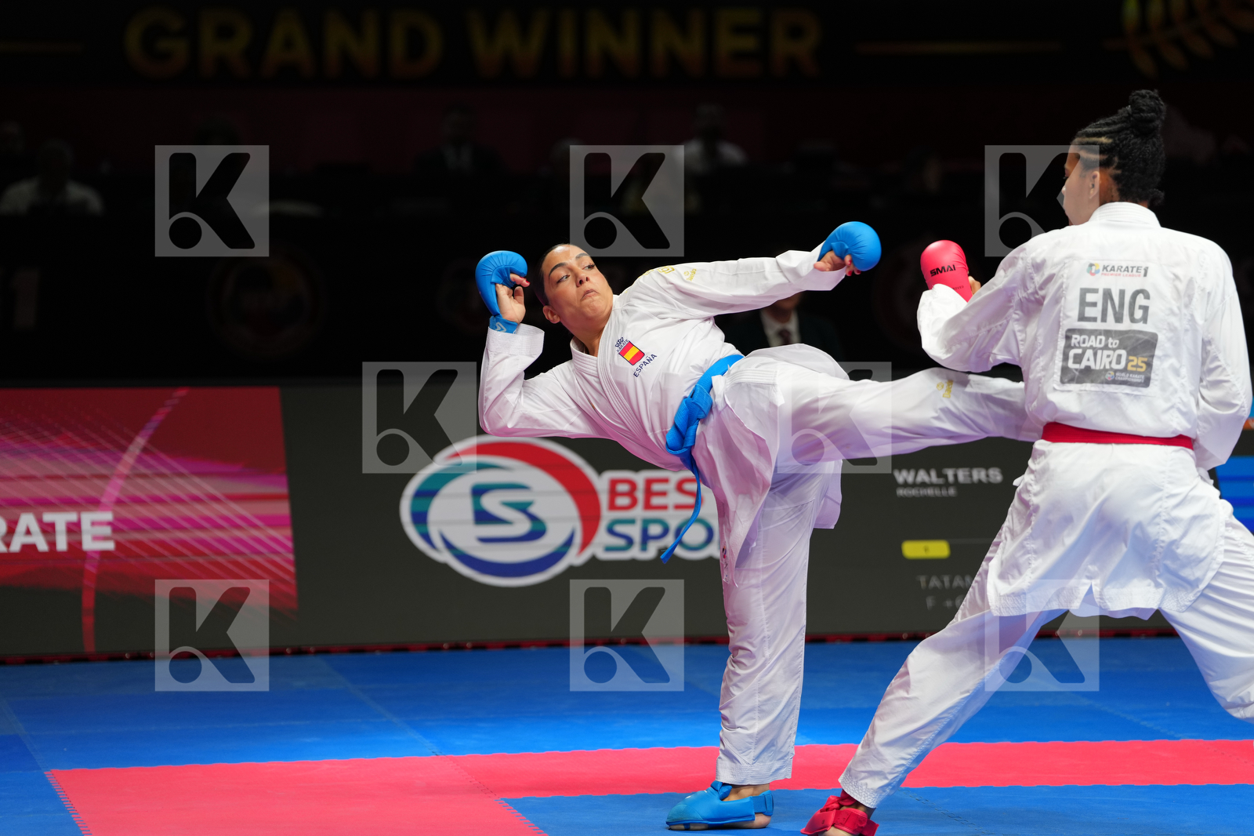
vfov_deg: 8.6
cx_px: 627
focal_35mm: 160
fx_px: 5572
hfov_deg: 12.8
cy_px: 418
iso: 640
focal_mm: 160
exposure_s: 1/1000
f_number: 2.8
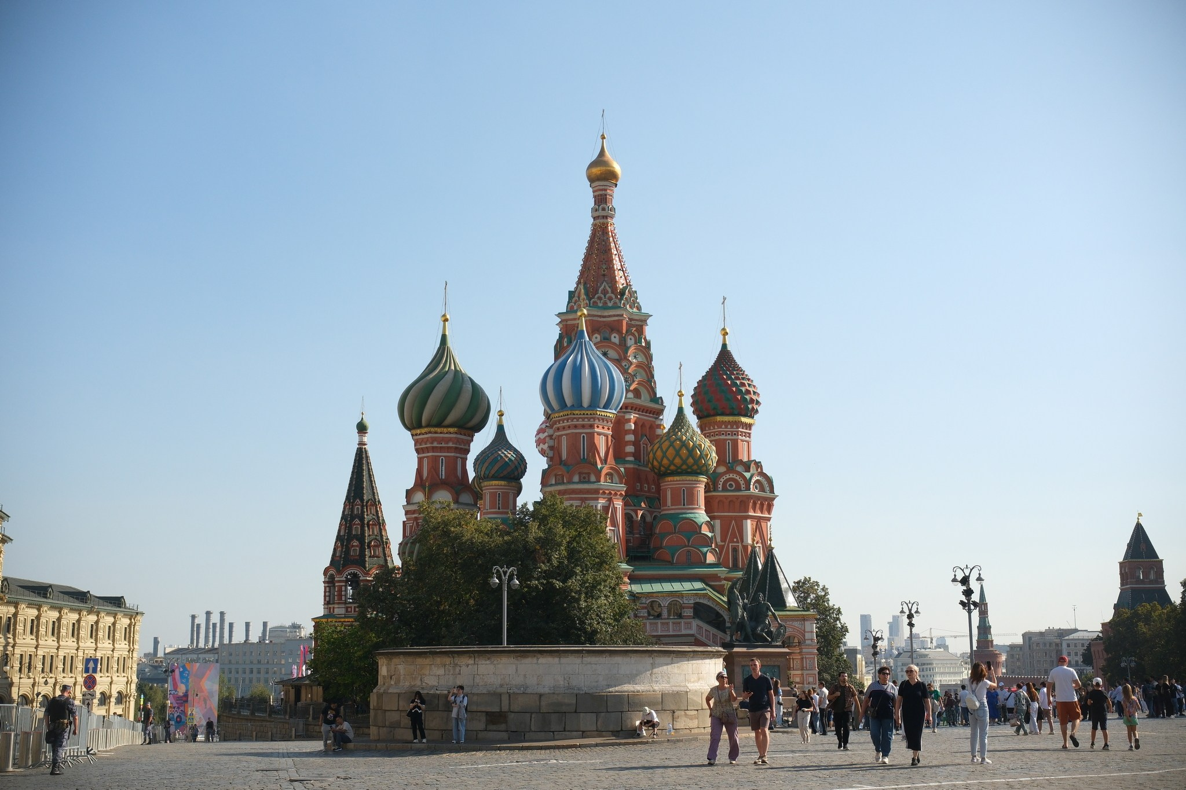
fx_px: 1351
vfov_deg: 32.6
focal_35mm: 41
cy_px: 395
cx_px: 593
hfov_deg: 47.4
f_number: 5.6
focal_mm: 27
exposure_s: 1/2500
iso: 640
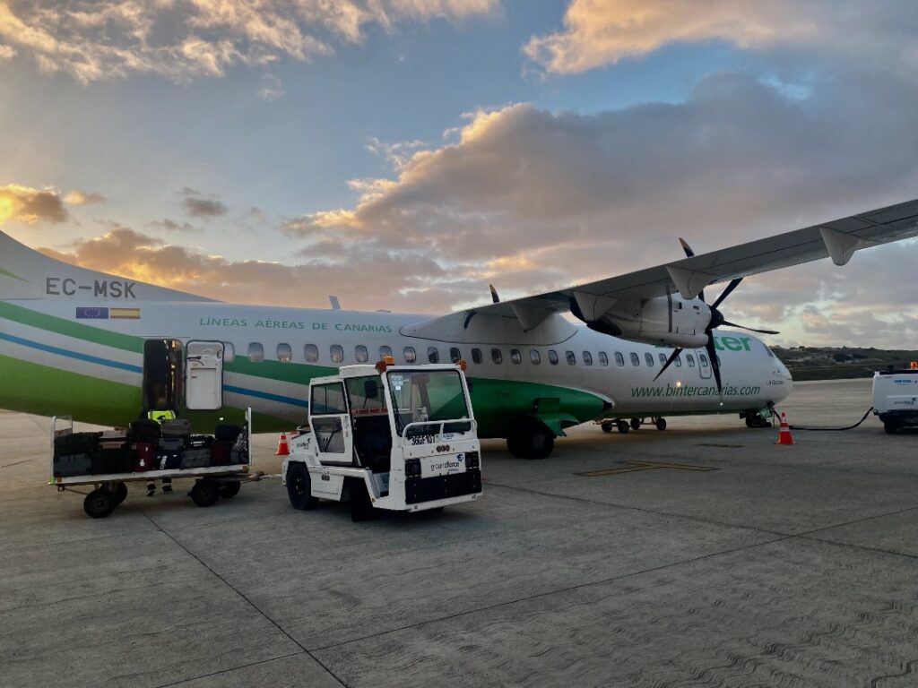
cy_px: 344
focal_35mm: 26
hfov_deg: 67.3
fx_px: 690
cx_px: 459
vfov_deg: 53.1
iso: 32
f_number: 1.8
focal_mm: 4.25
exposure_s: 1/502
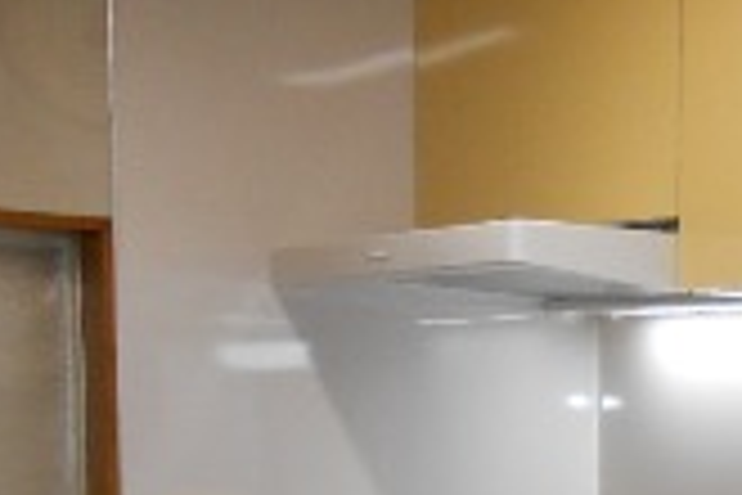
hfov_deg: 17.8
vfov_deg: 12.4
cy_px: 752
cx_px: 1043
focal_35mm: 105
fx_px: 2164
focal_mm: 4.6
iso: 250
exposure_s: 1/30
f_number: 3.5
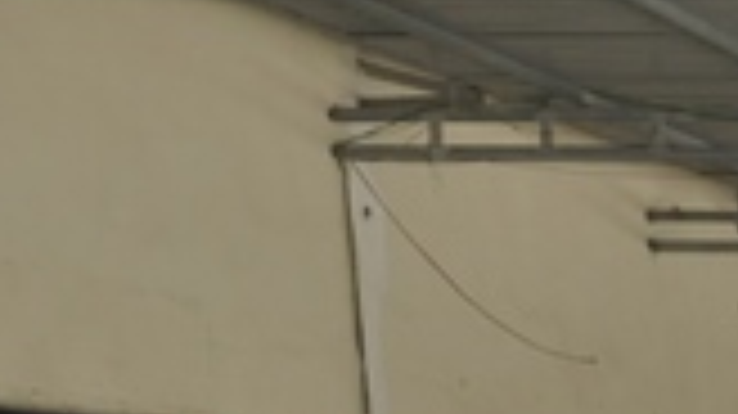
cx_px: 1278
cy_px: 950
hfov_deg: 12.3
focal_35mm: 162
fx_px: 3168
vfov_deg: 7.1
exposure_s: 1/200
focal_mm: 26
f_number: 9
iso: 800
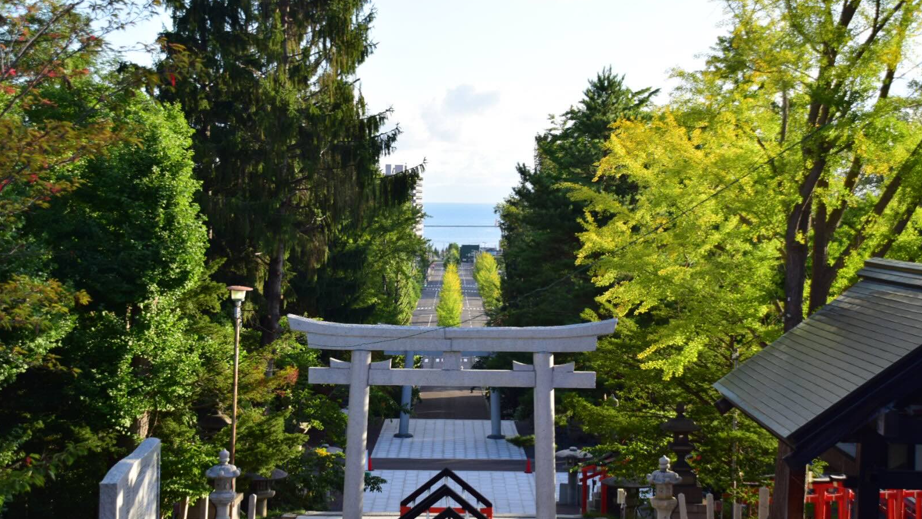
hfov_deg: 34.9
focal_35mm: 60
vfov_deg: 20.0
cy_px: 303
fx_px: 1467
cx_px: 460
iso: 100
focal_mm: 38
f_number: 5.6
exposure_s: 1/160
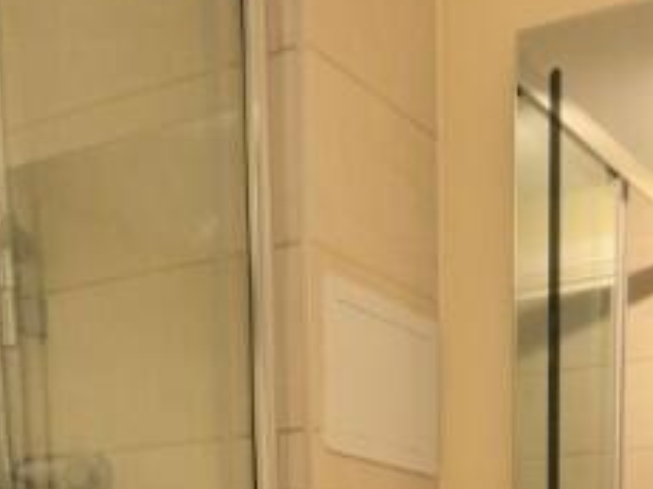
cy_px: 834
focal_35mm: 64
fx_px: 1207
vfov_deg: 18.7
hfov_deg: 30.2
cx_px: 410
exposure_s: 1/15
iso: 400
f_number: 8
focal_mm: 10
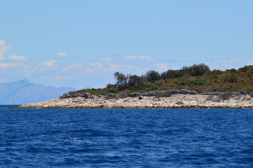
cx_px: 126
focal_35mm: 248
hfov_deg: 8.3
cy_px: 84
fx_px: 1735
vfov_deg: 5.5
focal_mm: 165
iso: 360
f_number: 36
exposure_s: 1/60
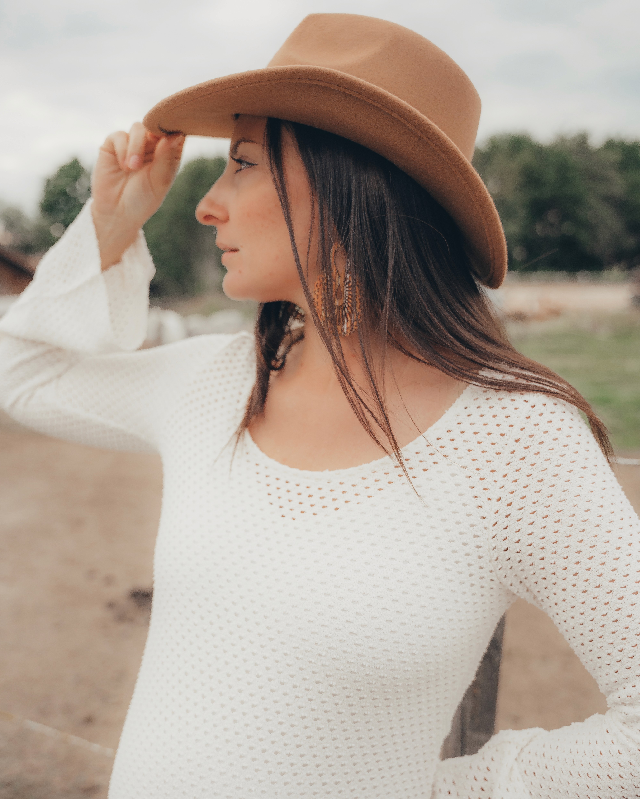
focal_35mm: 34
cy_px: 408
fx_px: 816
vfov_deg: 52.2
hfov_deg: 42.8
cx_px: 318
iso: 1000
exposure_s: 1/1250
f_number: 2.8
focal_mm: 30.4
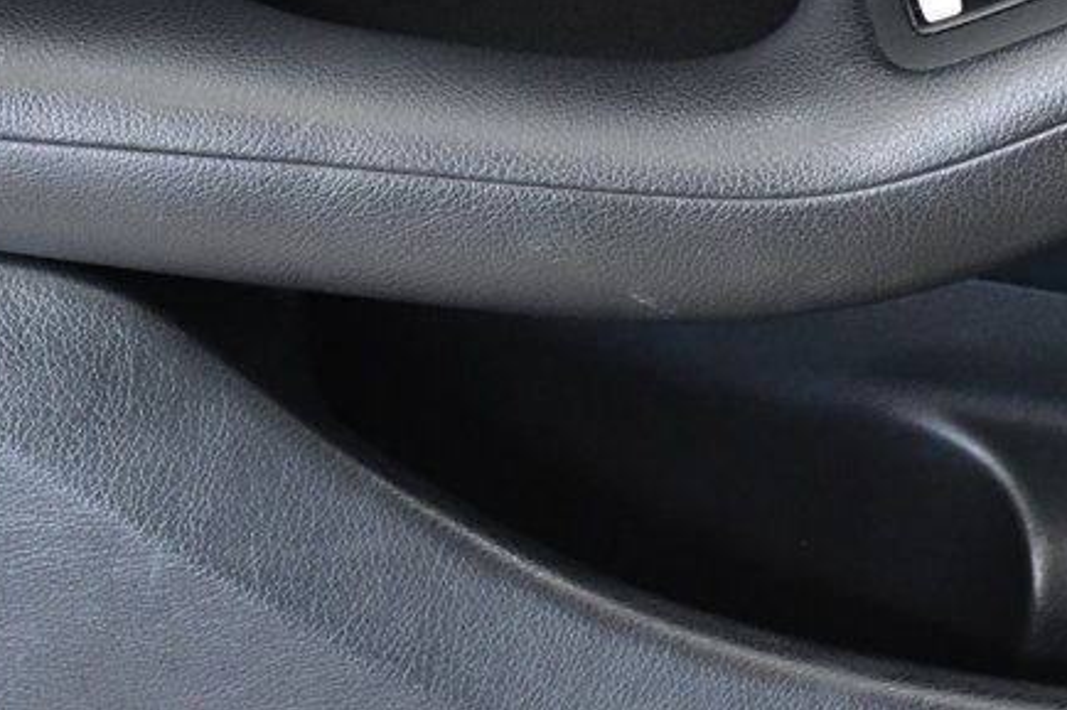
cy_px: -118
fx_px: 4681
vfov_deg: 8.6
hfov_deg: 13.0
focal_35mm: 158
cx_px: 637
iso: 2500
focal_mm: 45
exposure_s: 1/160
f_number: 5
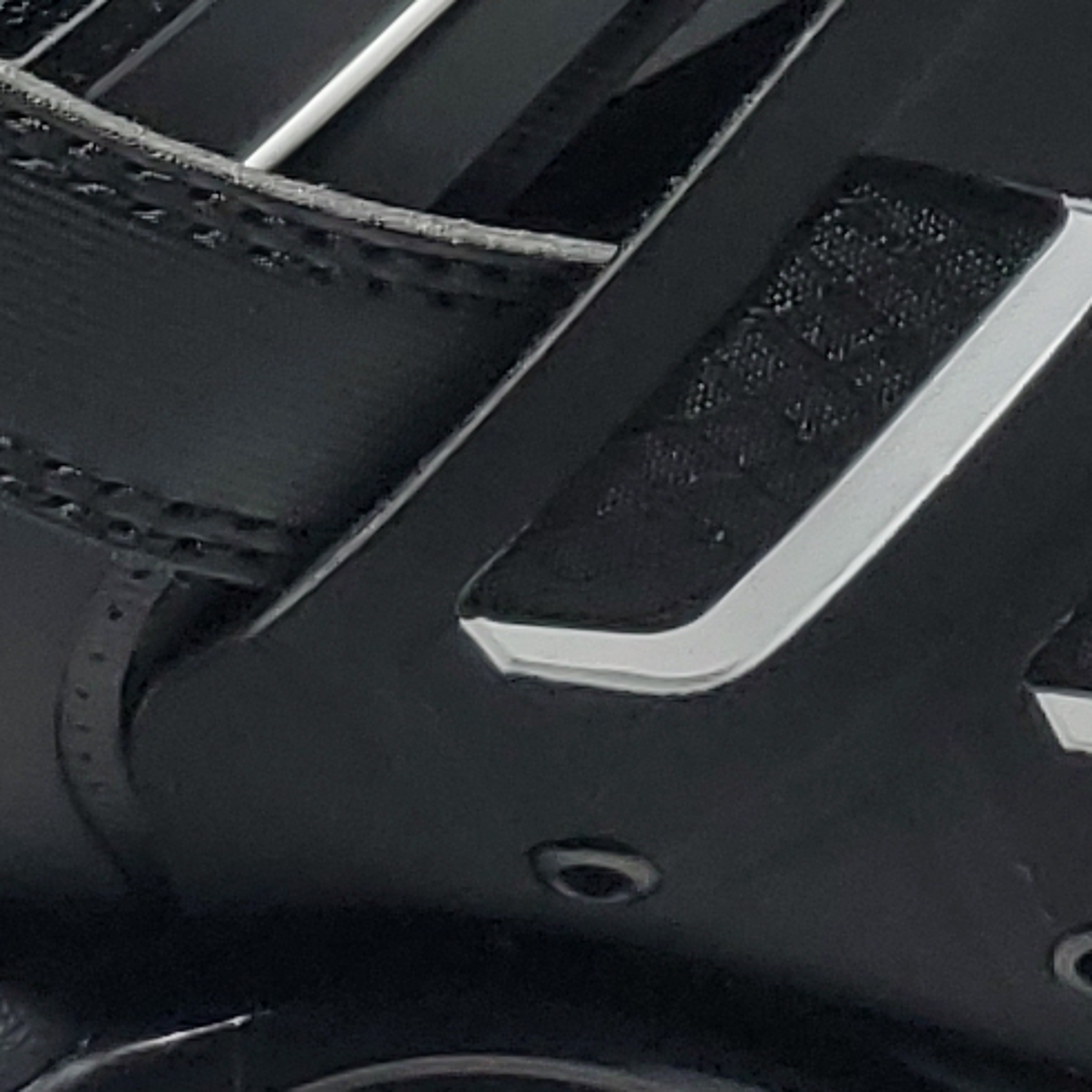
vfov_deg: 8.8
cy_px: -1003
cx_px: 1339
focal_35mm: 189
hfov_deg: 9.1
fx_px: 6745
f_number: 1.5
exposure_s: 1/352
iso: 50
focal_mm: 4.3
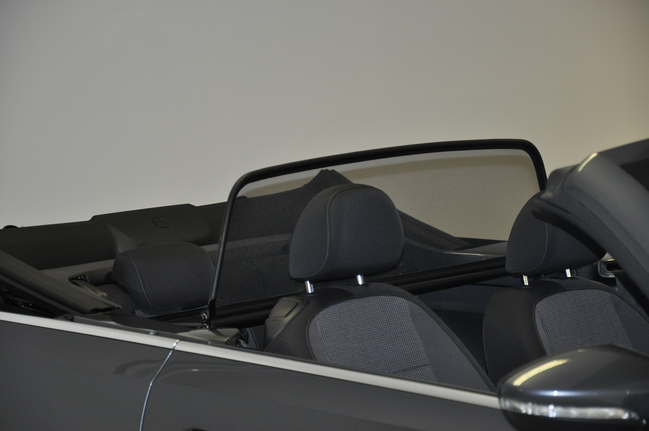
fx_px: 2296
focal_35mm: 128
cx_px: 324
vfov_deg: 10.7
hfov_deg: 16.1
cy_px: 216
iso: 800
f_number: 5.6
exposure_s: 1/60
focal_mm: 85
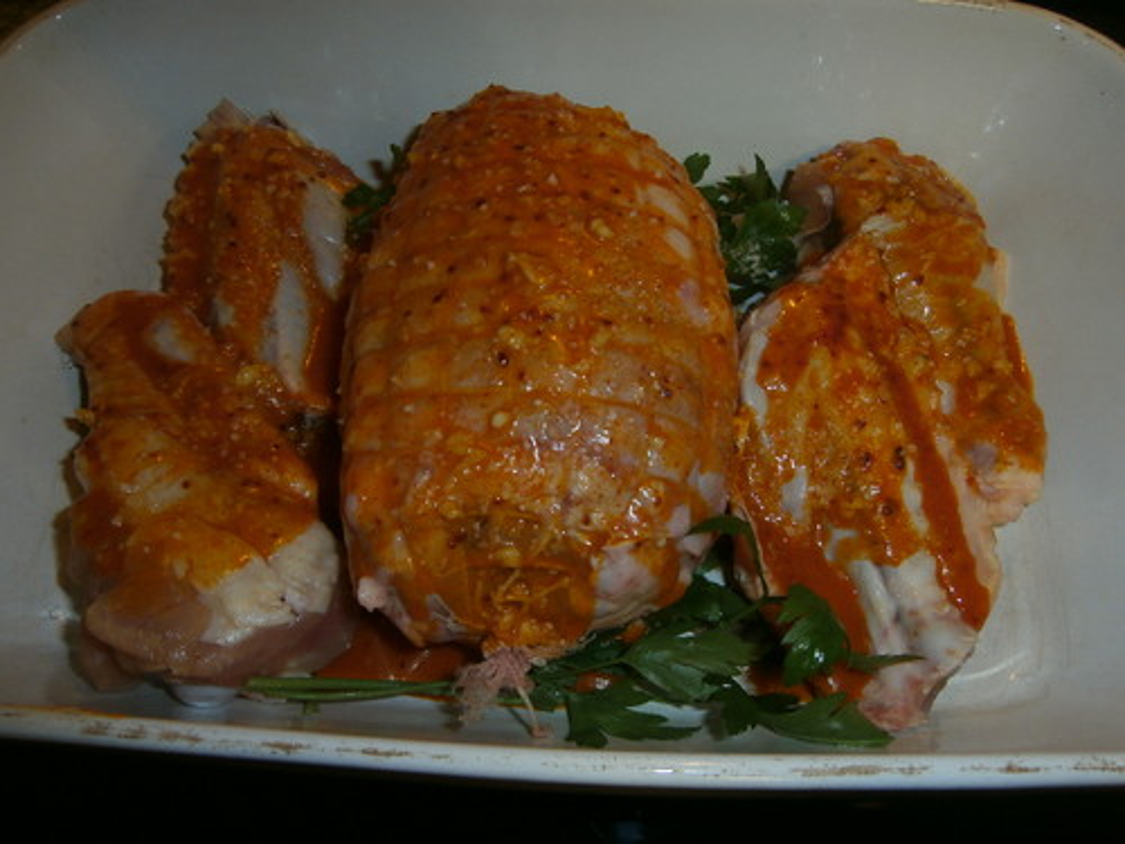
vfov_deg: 56.8
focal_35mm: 24
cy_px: 422
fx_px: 780
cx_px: 562
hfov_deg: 71.6
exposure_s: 1/30
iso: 100
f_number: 3
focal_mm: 4.2
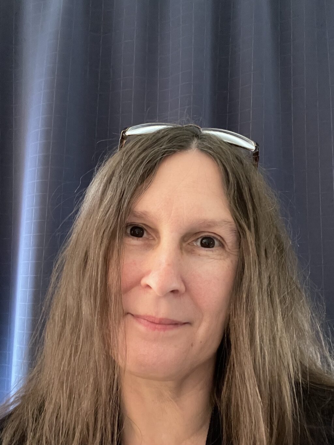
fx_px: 386
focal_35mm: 30
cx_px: 167
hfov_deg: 46.8
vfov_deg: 60.0
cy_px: 222
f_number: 2.2
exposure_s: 1/19
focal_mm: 2.71
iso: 800
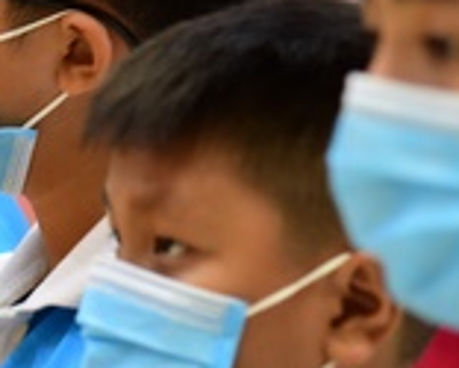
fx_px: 6362
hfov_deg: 4.1
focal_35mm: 468
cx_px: -332
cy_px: 85
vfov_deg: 3.3
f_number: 4.5
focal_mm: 120
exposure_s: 1/30
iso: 800
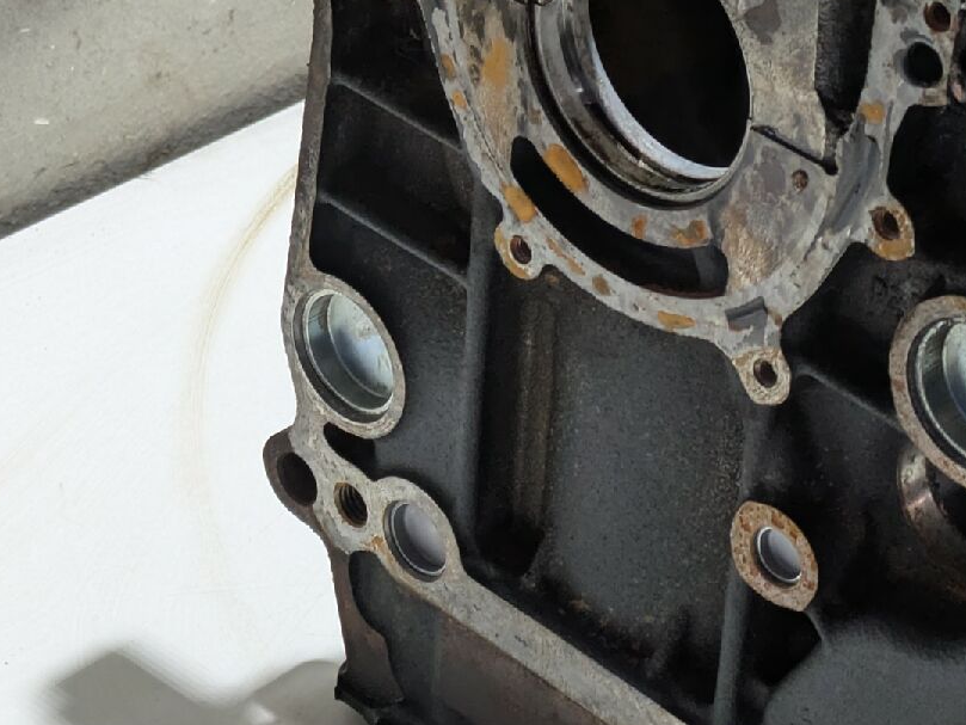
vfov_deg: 12.2
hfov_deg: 16.3
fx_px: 3377
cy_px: 277
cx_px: 620
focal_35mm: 121
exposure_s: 1/33.3
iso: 57
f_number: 1.89
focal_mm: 5.43
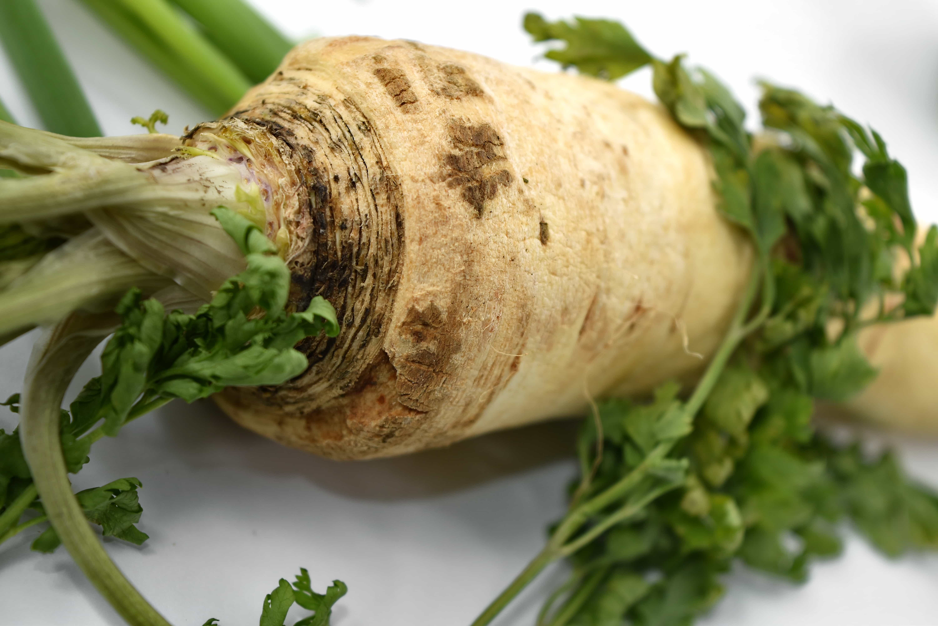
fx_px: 1954
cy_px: 313
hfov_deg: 27.0
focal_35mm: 75
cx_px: 469
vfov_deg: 18.2
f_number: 6.3
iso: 100
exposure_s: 1/125
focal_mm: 50
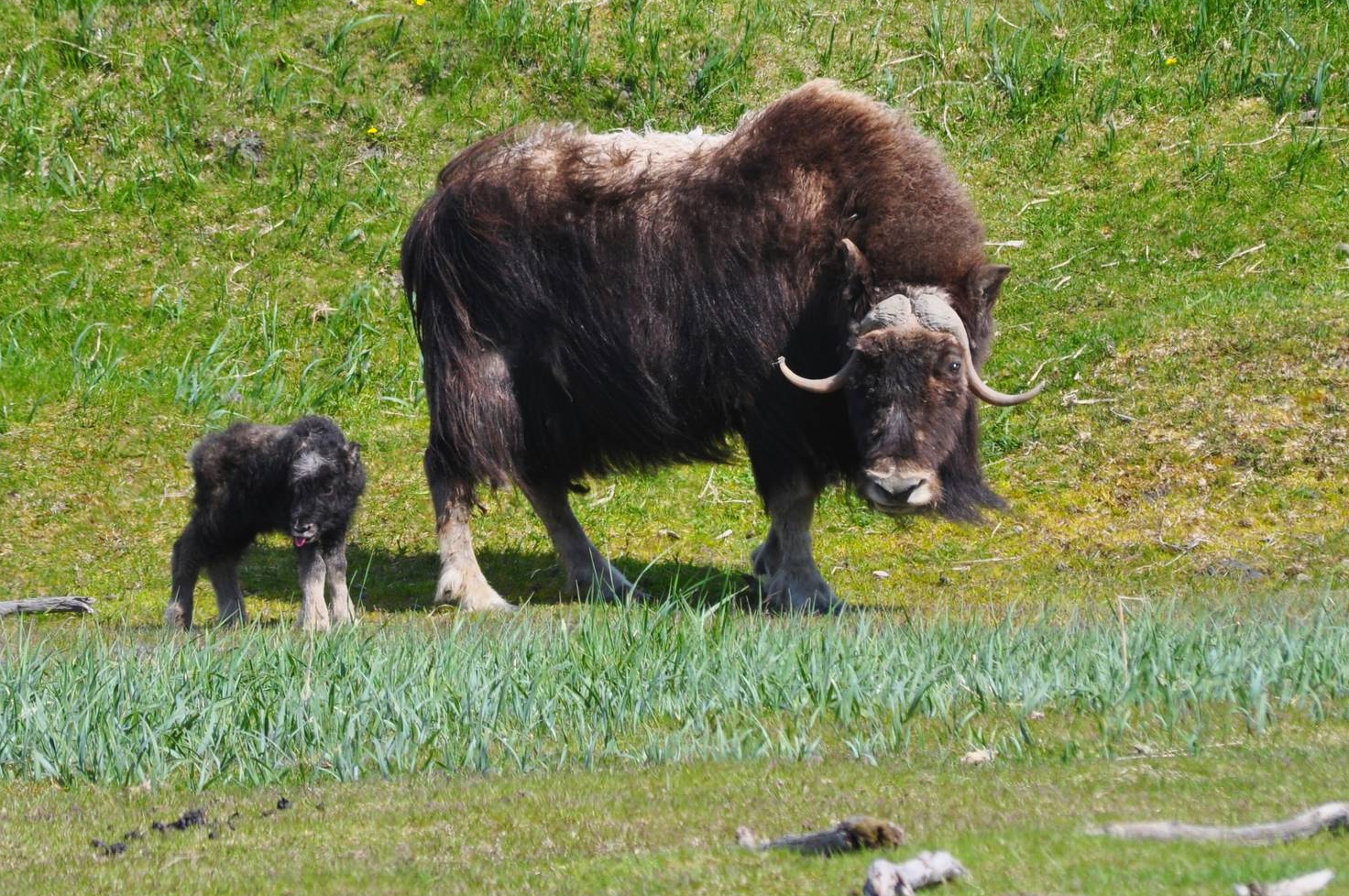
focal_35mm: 489
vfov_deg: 2.8
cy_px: 424
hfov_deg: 4.2
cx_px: 732
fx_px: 18303
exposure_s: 1/250
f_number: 10
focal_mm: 300
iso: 200
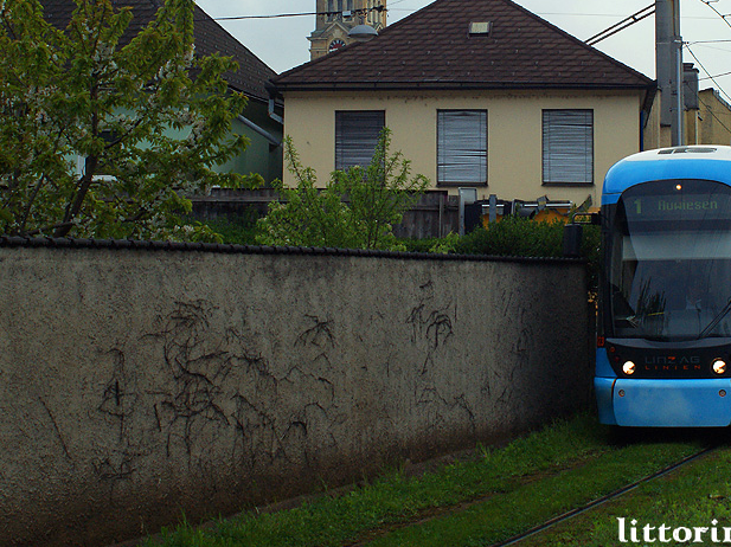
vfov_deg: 17.5
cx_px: 493
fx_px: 1769
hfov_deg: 23.2
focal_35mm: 84
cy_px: 159
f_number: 7.1
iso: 400
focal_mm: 35
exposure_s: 1/500
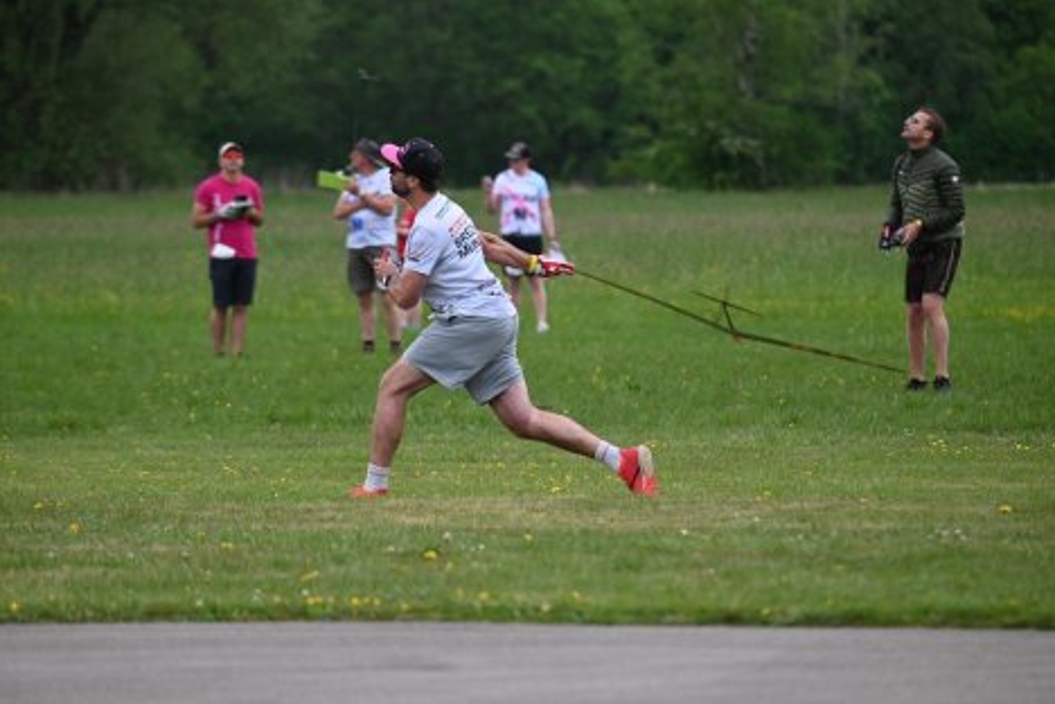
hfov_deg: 7.2
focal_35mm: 287
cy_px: 347
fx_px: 8410
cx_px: 522
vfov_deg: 4.8
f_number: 6
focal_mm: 270
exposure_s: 1/640
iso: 640
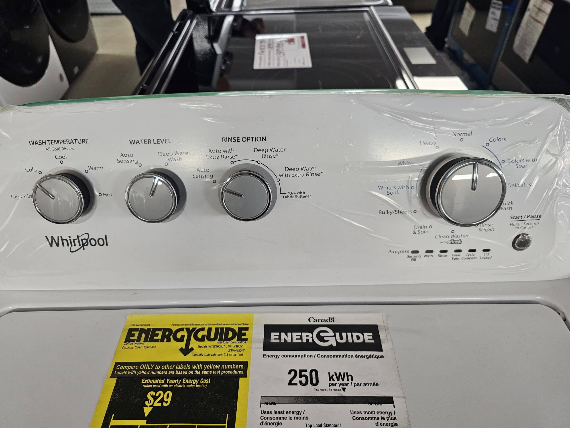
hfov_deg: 73.9
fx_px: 379
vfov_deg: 58.9
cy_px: 214
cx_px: 285
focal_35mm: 23
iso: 800
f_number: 1.7
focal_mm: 6.3
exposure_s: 1/120
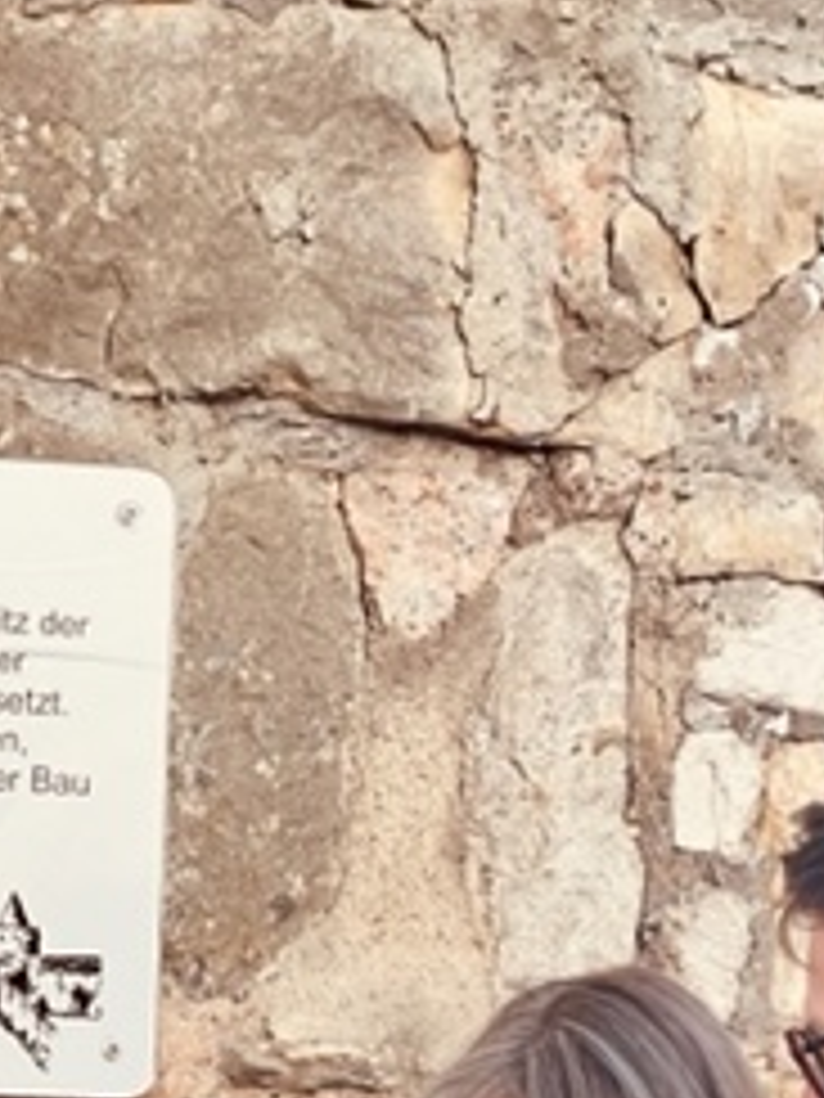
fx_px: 6411
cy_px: 1413
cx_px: 27
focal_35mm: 202
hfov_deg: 7.3
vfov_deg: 9.6
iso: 80
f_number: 2.8
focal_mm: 9
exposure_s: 1/99
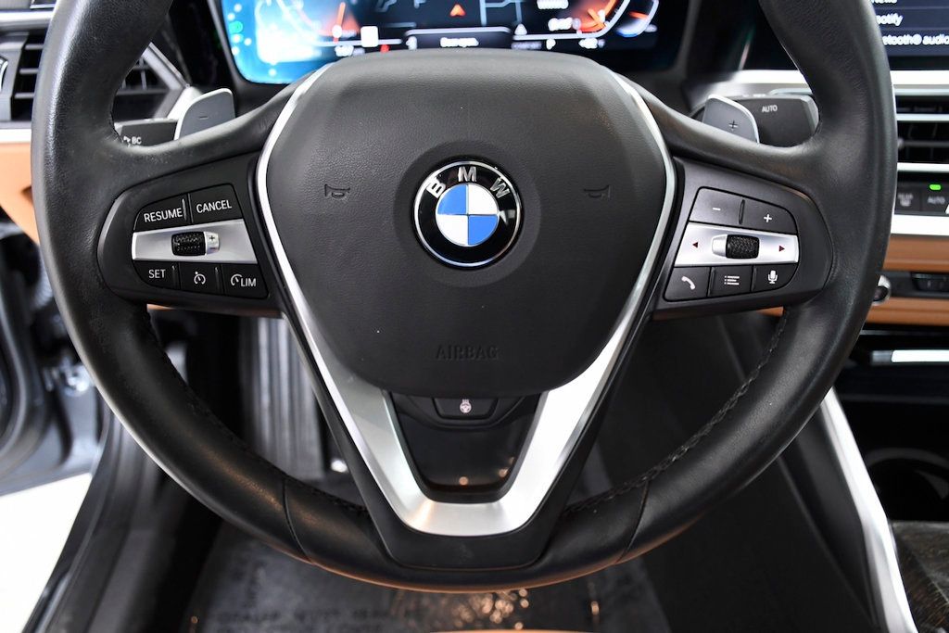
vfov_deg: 38.9
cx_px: 474
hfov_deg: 55.8
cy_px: 316
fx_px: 896
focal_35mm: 34
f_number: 5
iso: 2500
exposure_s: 1/100
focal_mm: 23
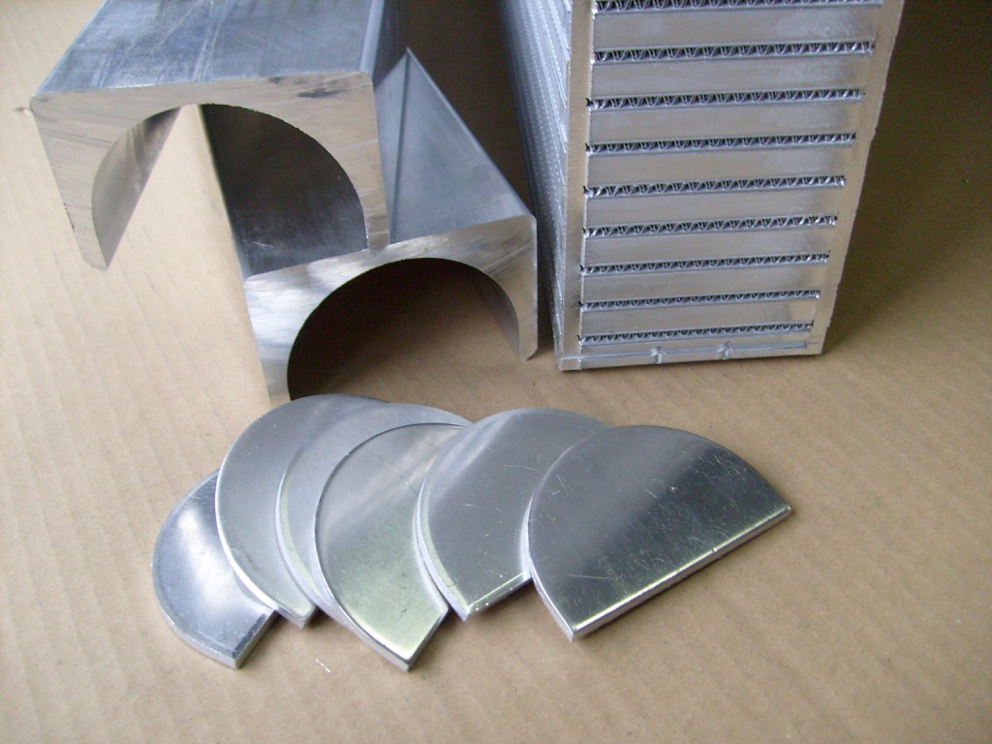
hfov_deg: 52.6
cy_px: 372
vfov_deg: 40.7
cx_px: 496
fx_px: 1003
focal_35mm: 35
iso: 100
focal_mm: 5.8
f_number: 2.8
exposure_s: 1/60
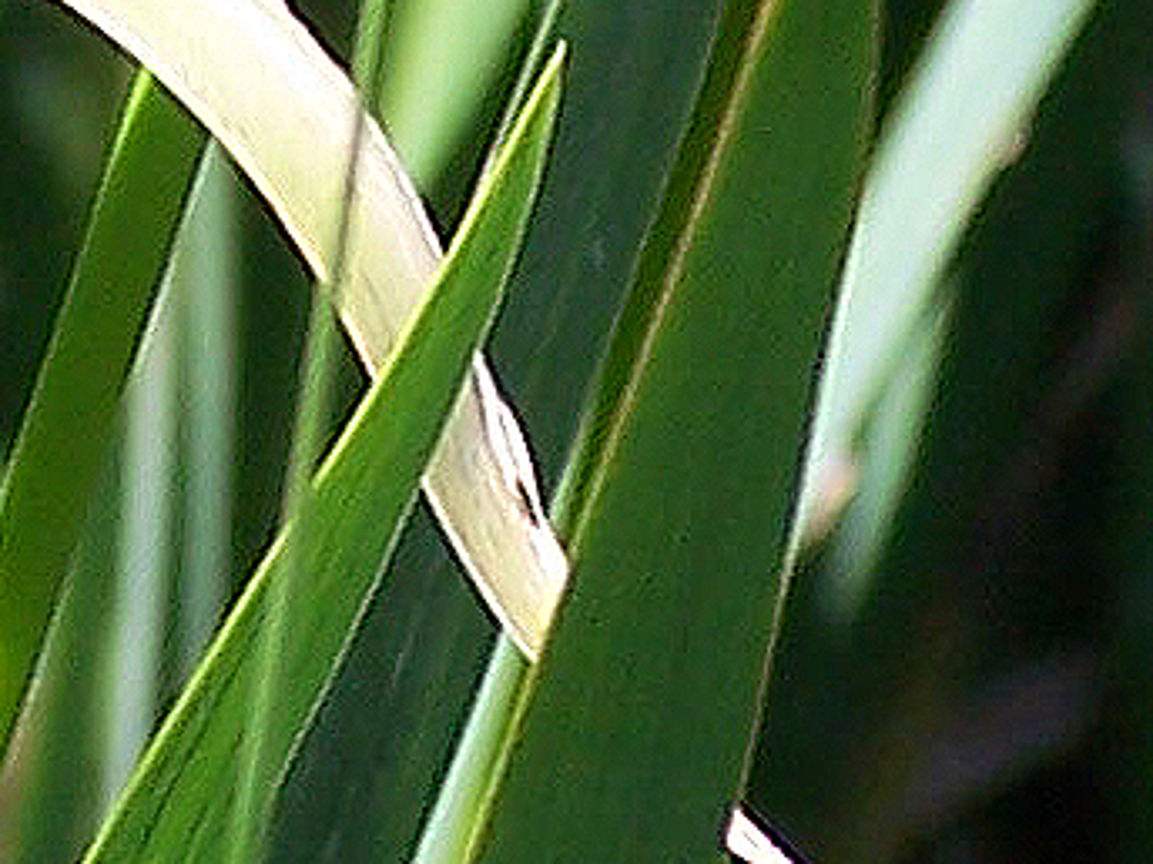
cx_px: 610
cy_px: -1731
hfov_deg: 1.8
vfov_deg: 1.3
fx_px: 37738
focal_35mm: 1133
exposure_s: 1/500
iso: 80
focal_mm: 28
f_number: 3.2
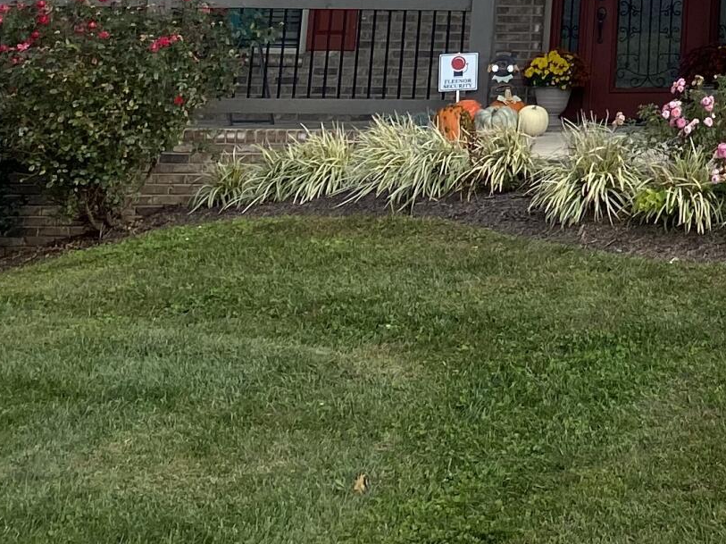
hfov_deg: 18.4
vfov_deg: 14.0
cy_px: -381
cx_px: 1056
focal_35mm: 96
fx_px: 2013
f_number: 1.8
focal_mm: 4.25
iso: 32
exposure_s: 1/1996
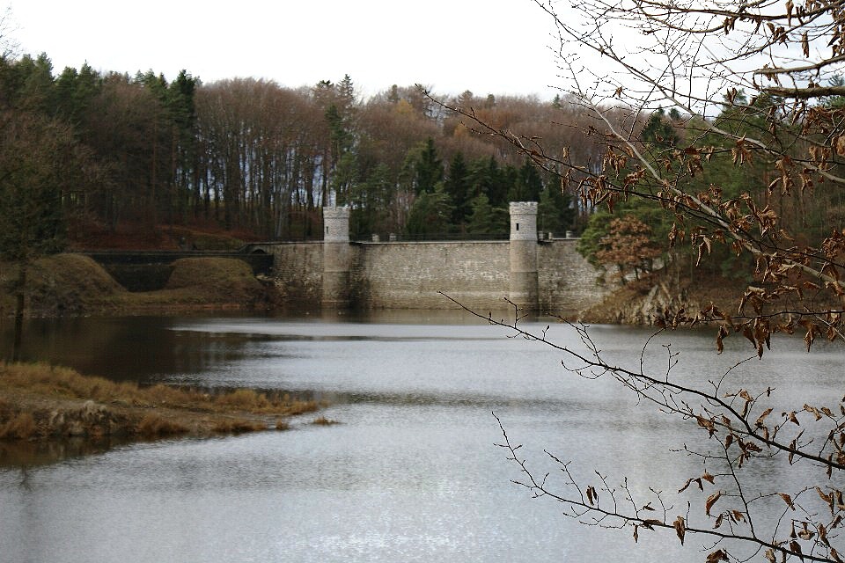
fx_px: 2112
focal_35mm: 90
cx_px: 422
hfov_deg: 22.6
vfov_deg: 15.2
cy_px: 282
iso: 100
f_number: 7.1
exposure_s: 1/160
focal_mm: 60
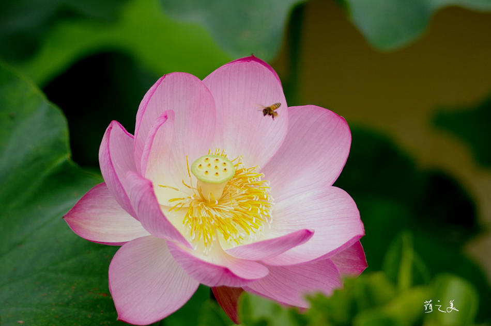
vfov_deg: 4.6
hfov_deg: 6.9
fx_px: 4089
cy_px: 163
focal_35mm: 300
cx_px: 246
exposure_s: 1/2000
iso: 800
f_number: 8
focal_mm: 200
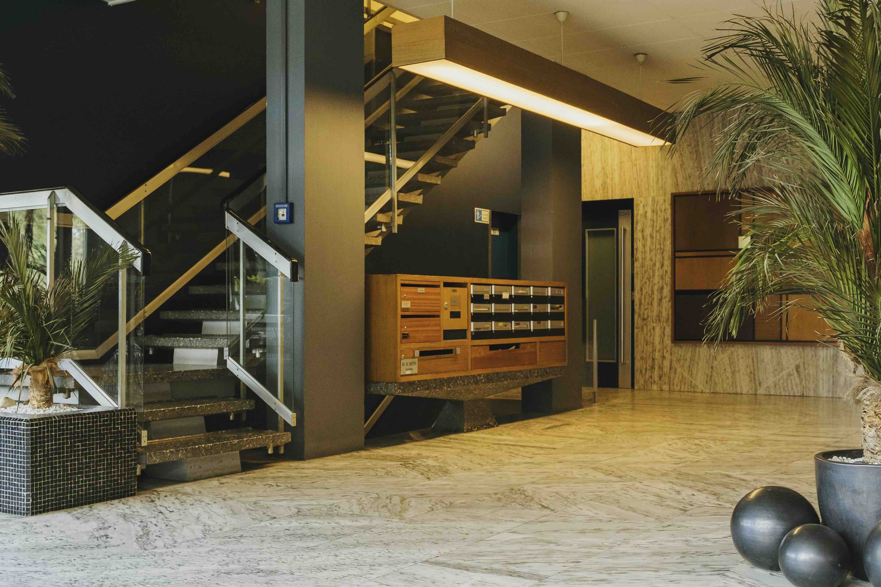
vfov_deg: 31.9
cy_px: 294
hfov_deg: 46.4
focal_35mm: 42
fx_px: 1028
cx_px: 440
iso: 800
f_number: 4
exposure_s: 1/100
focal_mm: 28
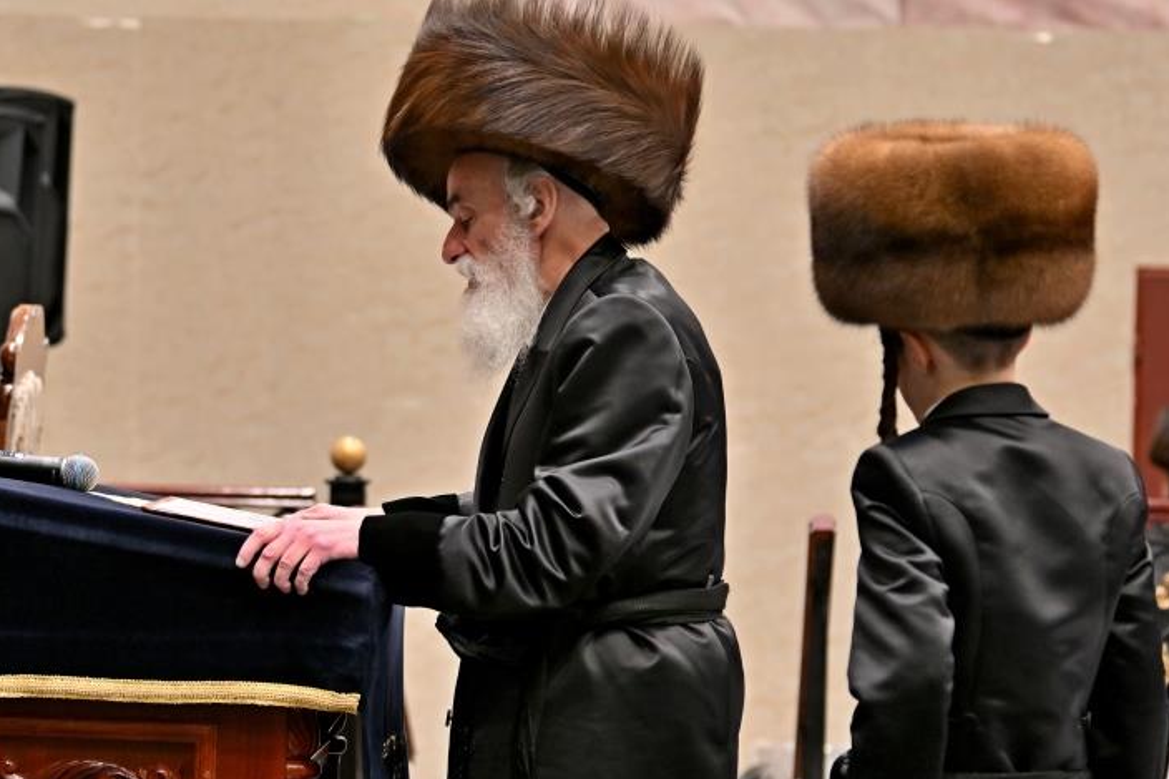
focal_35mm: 157
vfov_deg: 8.7
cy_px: 379
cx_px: 515
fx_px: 5097
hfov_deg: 13.1
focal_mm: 72
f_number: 2.8
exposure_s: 1/250
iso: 250
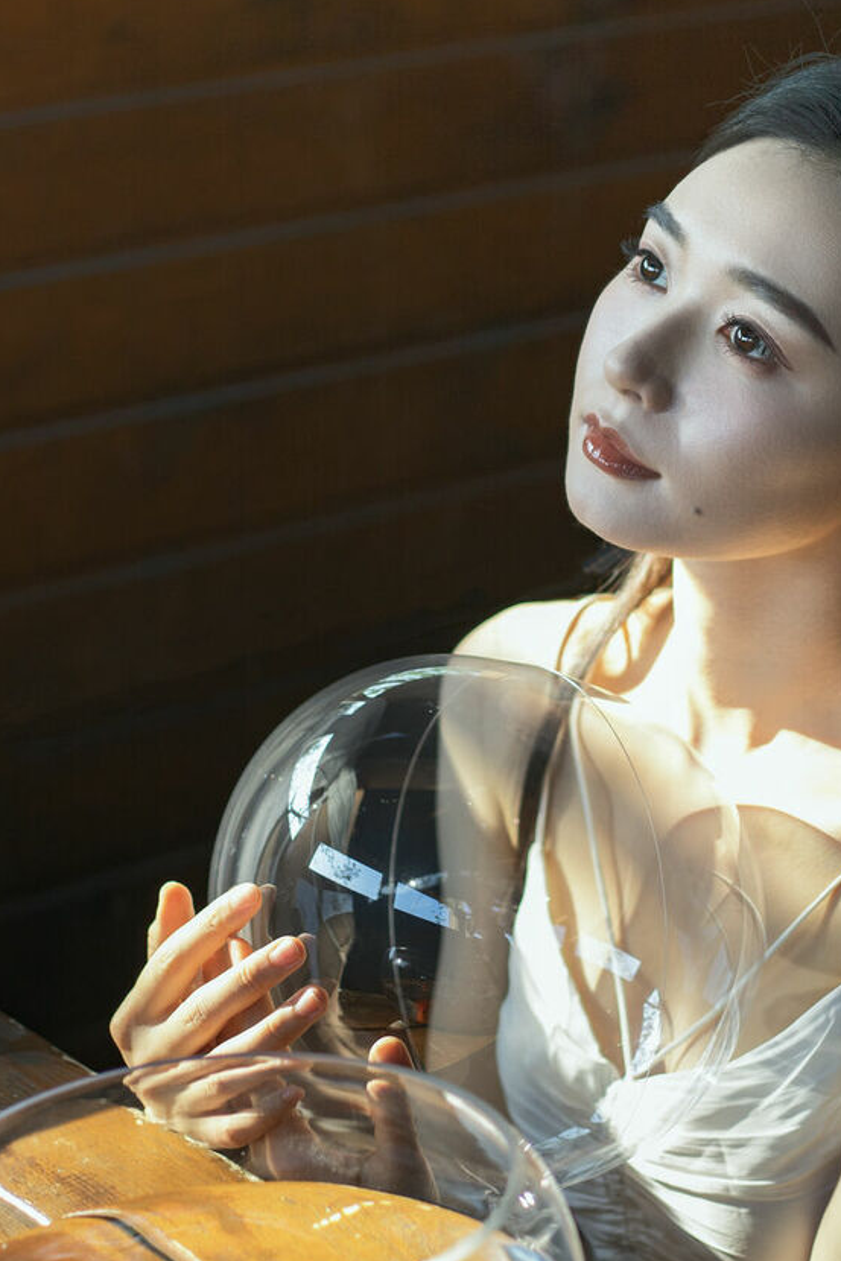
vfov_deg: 21.4
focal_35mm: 95
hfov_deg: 14.4
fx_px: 3327
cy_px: 396
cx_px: 601
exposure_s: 1/125
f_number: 2.8
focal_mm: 50
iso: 100
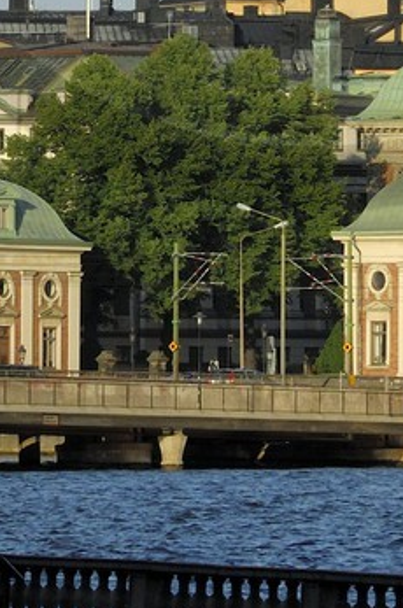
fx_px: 10486
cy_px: -335
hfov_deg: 2.2
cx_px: 312
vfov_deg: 3.3
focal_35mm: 622
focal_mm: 90
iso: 100
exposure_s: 1/250
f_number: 8.5
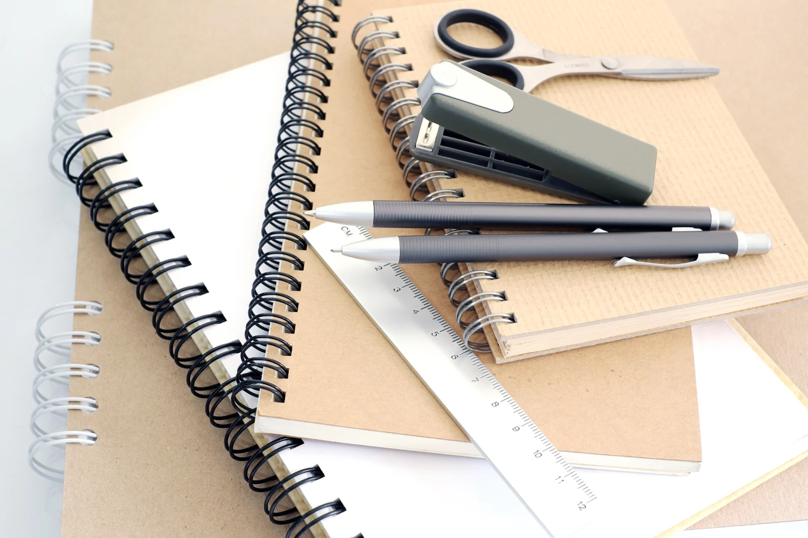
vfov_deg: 25.5
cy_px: 269
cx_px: 404
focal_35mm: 53
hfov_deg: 37.5
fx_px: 1189
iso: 400
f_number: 8
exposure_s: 1/3.33
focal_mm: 35
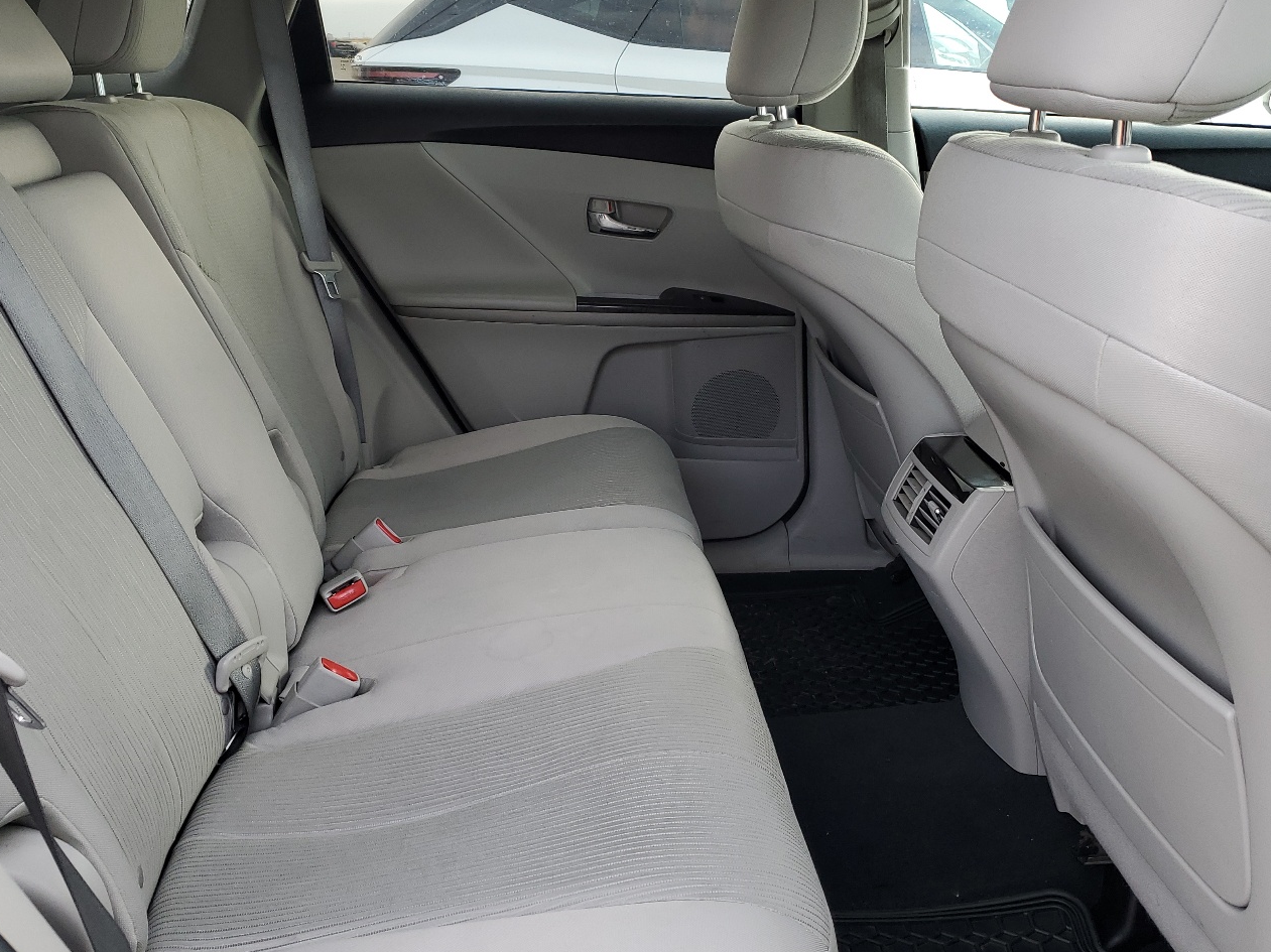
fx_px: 1211
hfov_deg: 55.4
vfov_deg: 42.9
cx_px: 616
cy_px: 437
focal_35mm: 33
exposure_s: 1/213
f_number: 1.5
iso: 50
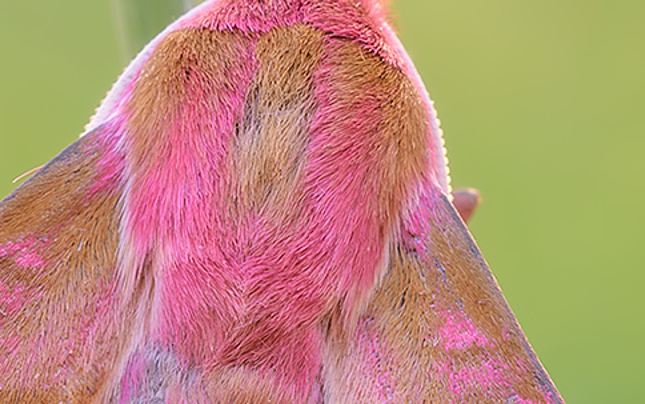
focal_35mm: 341
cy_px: 316
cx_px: 269
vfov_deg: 3.9
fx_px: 5997
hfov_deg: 6.2
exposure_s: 1/5
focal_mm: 60
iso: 100
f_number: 13
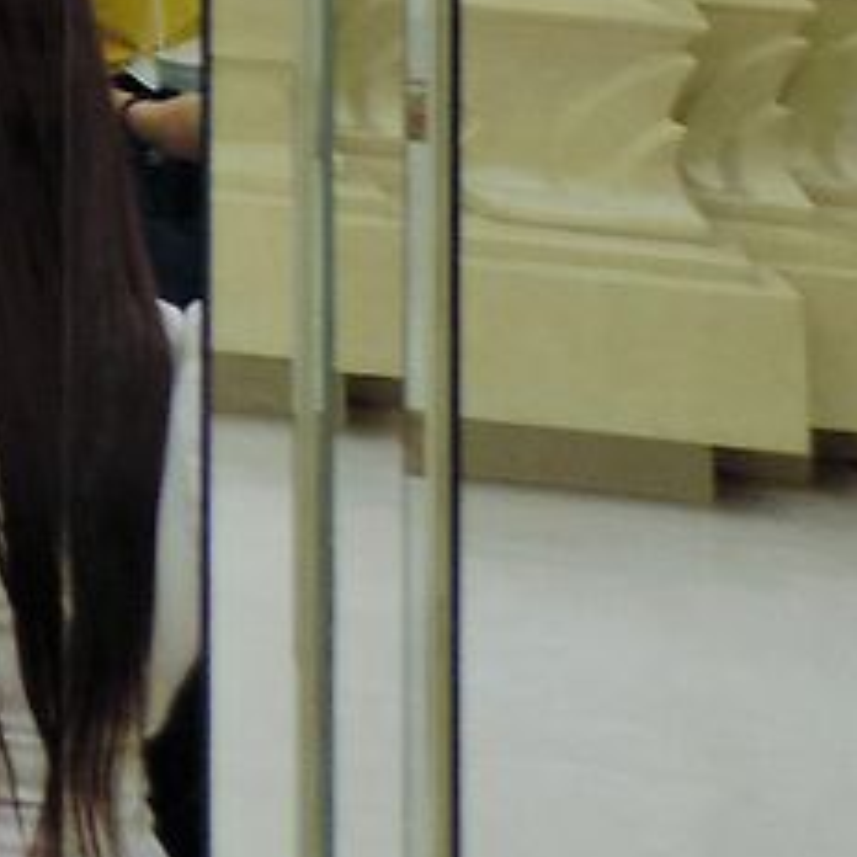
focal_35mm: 237
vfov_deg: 6.7
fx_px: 6638
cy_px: -1744
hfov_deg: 5.6
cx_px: -3273
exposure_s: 1/125
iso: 500
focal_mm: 18
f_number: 2.8
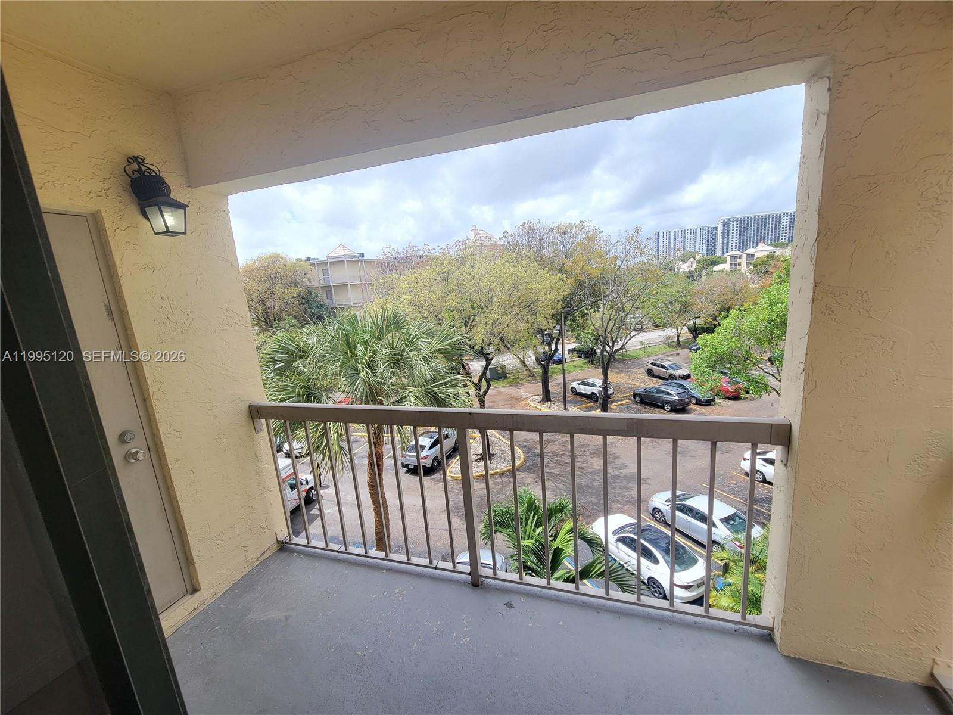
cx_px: 476
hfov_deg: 106.2
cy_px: 358
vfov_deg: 89.9
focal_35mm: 13
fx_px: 358
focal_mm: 2.2
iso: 50
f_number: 2.2
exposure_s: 1/528
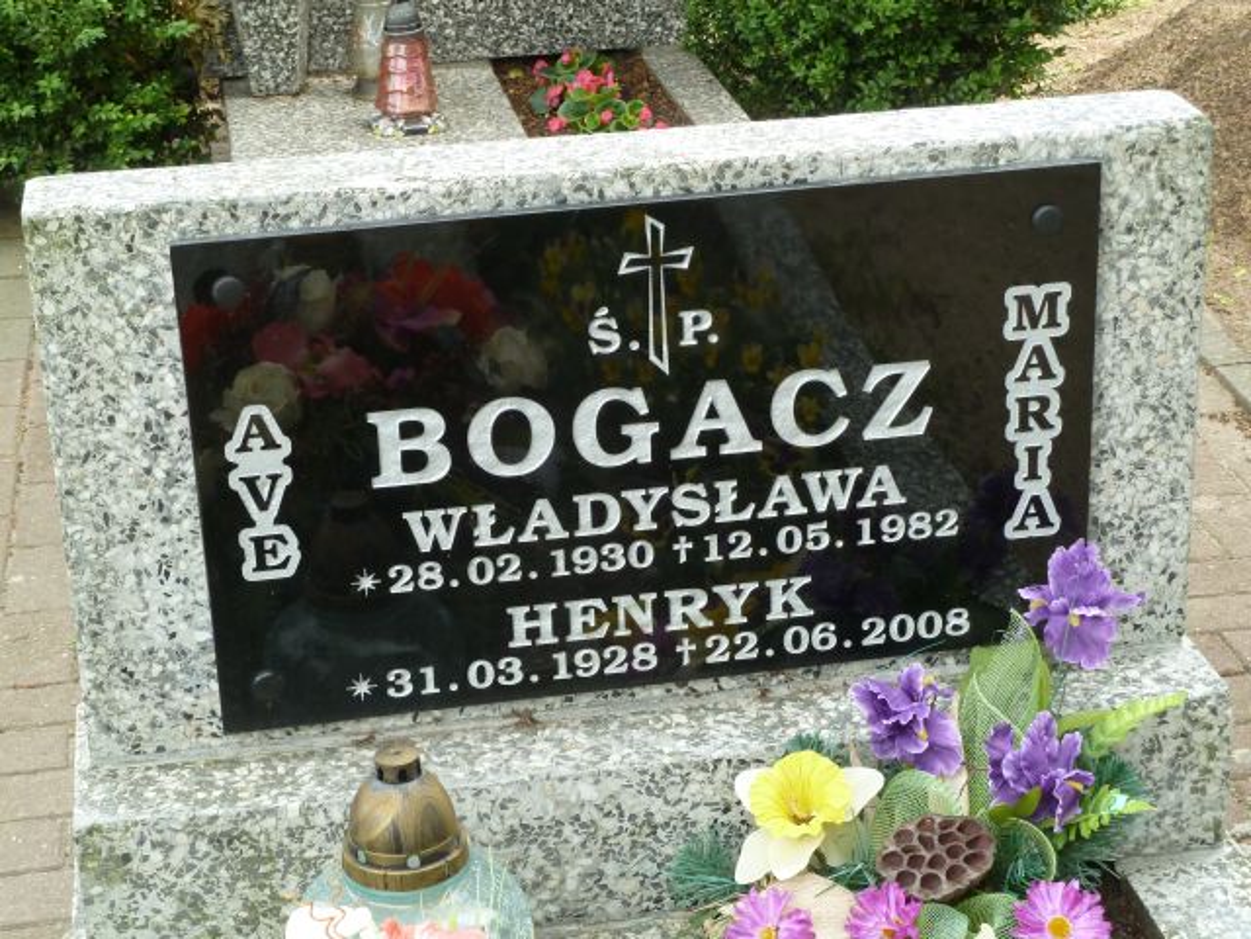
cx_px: 626
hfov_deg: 29.0
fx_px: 2421
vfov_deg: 21.9
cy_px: 470
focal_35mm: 67
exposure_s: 1/125
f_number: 4.1
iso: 160
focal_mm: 11
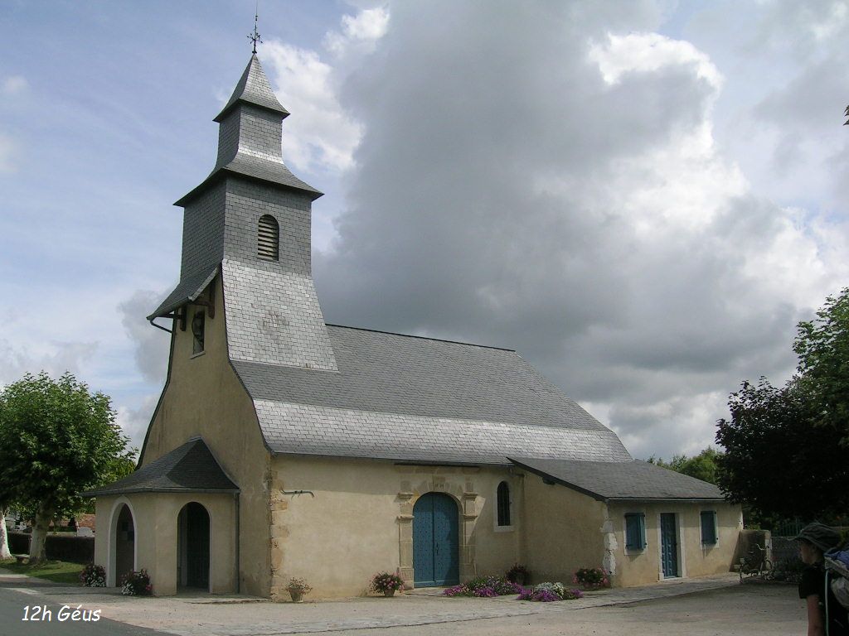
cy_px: 318
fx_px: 858
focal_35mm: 35
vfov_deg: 40.7
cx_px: 424
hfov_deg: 52.6
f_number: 4.8
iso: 50
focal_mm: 5.4
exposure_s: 1/667
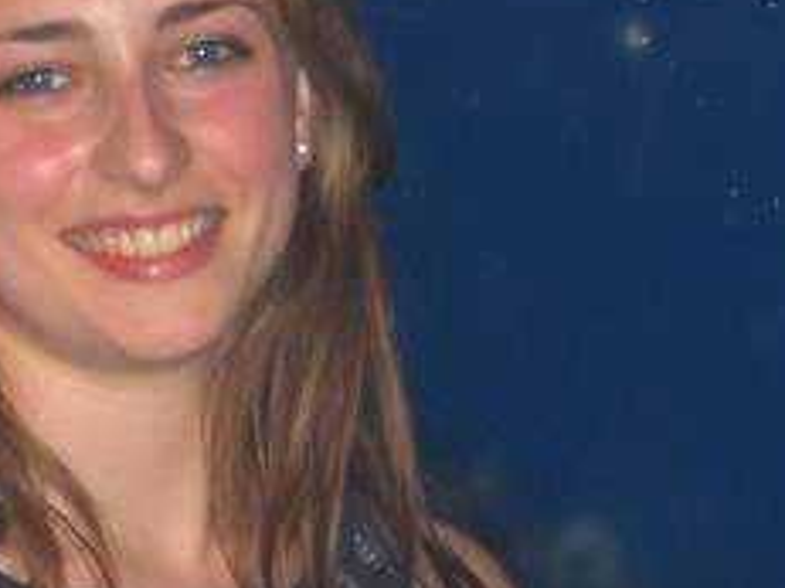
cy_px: 483
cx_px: -92
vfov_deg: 6.3
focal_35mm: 236
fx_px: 5349
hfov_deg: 8.3
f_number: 4
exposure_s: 1/60
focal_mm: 14.2
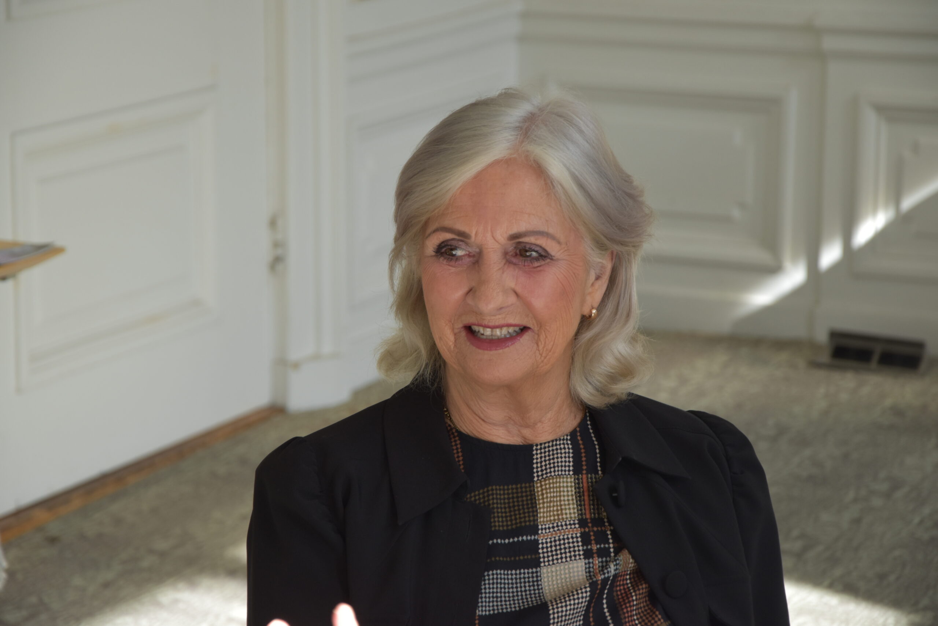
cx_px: 469
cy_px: 313
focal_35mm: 147
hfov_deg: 14.0
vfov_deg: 9.3
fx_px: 3830
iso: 400
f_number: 6.3
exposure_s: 1/160
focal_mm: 98
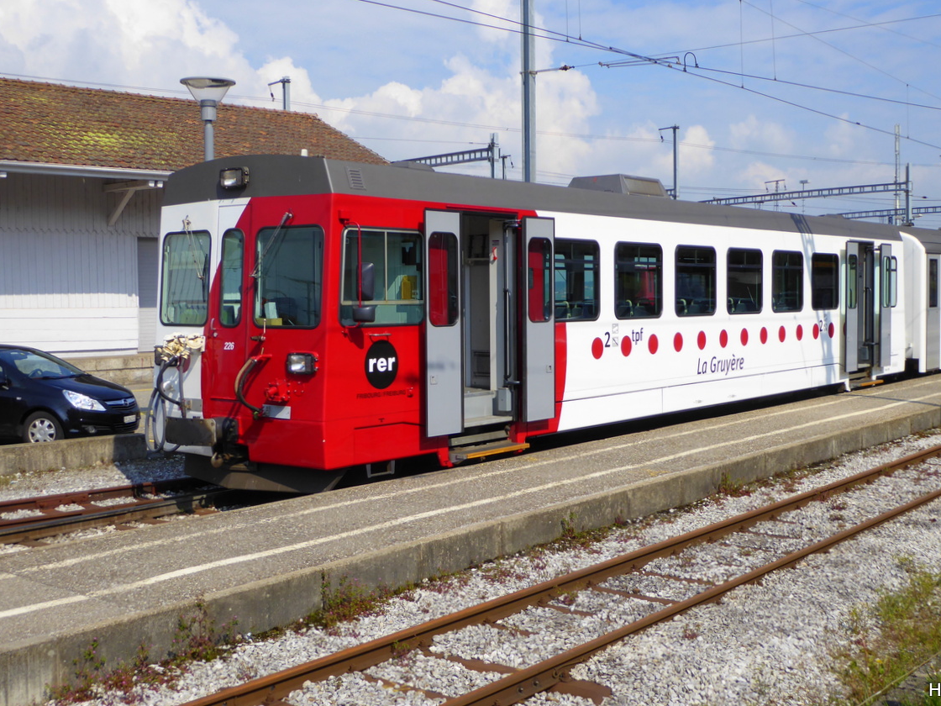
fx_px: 1223
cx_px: 482
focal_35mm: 45
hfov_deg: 42.1
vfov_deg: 32.2
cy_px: 343
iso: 80
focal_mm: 7.2
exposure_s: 1/800
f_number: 3.8
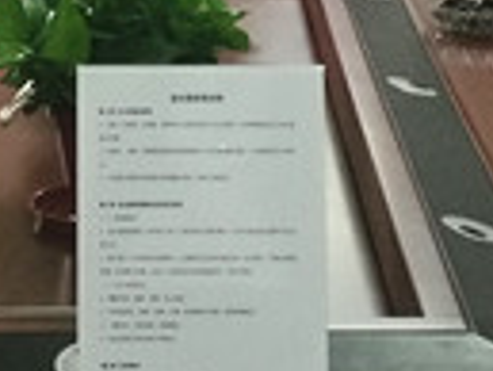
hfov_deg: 11.8
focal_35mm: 167
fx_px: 2381
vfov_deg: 8.5
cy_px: -302
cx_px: 126
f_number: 2
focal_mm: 4.04
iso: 125
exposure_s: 1/33.3
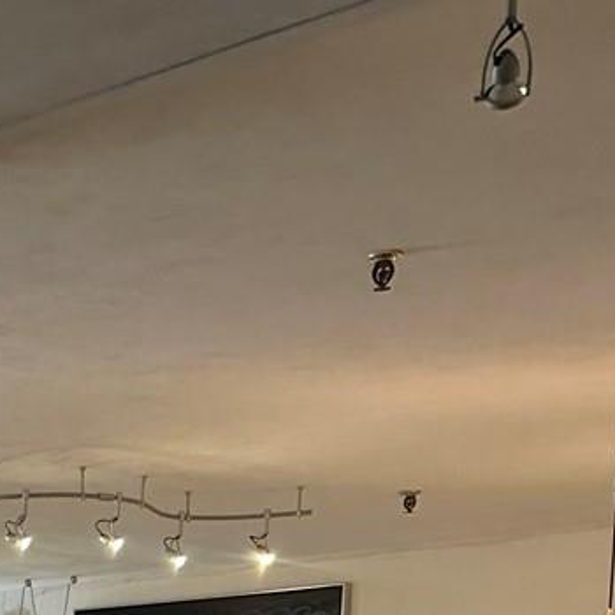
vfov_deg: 16.1
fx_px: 1950
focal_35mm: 97
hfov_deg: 14.2
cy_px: 970
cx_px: -715
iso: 100
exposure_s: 1/120
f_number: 1.78
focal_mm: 6.86
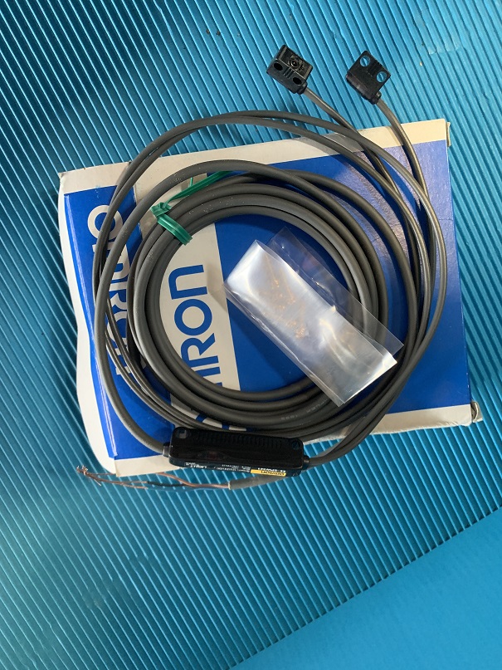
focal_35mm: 26
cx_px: 251
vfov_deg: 67.3
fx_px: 503
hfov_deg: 53.1
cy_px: 335
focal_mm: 4.25
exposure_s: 1/40
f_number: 1.8
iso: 400
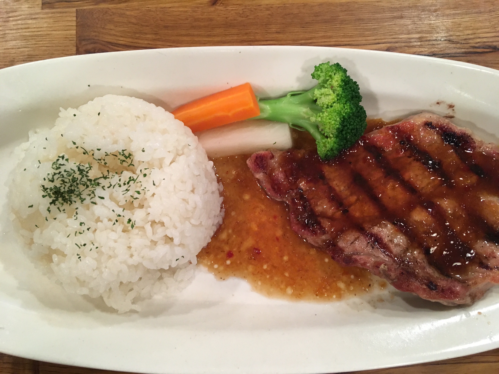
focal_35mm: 29
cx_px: 250
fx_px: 418
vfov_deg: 48.2
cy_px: 187
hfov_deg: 61.7
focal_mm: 4.15
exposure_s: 1/30
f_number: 2.2
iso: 160
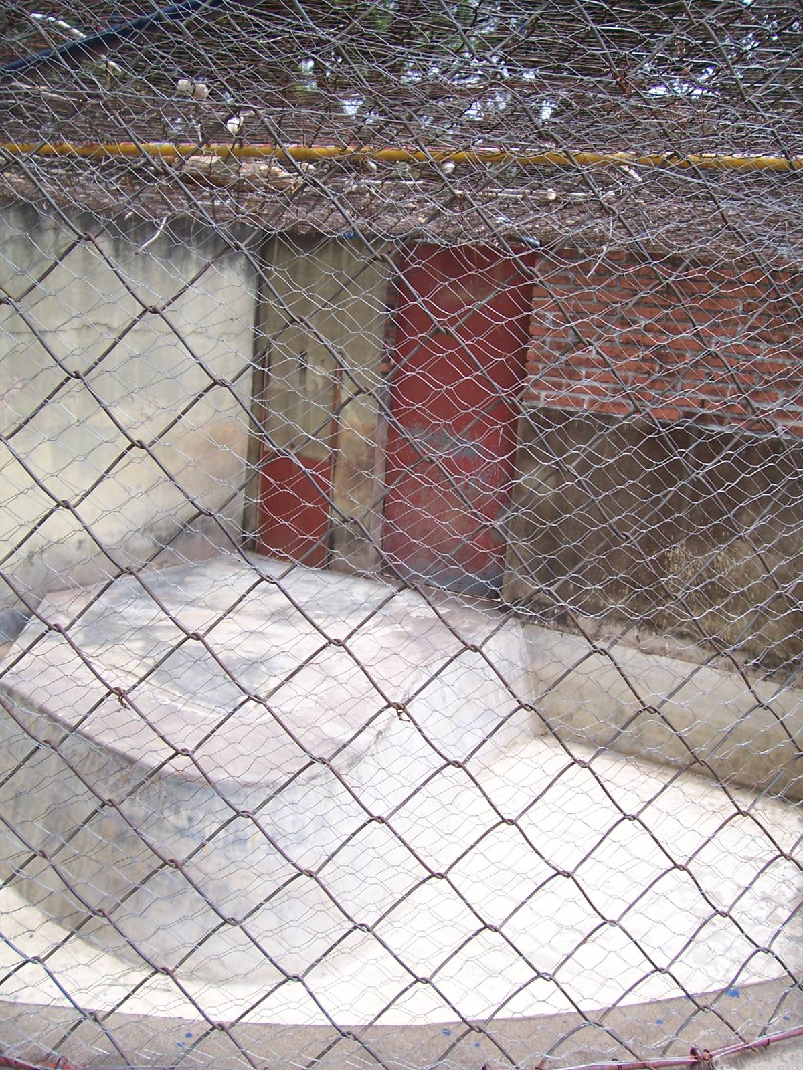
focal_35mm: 34
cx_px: 402
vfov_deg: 54.0
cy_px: 535
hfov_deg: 41.8
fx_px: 1052
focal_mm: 5.6
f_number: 2.7
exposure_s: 1/250
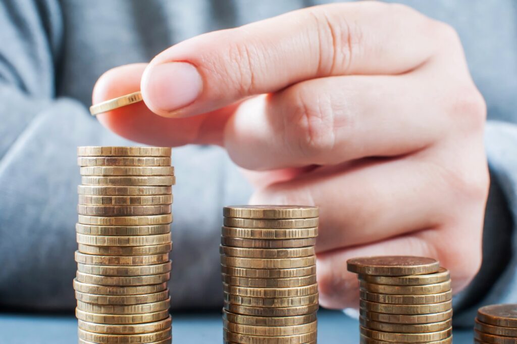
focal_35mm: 50
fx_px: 717
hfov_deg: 39.6
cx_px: 258
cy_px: 172
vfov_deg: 26.9
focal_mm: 50
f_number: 13
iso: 500
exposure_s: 1/100
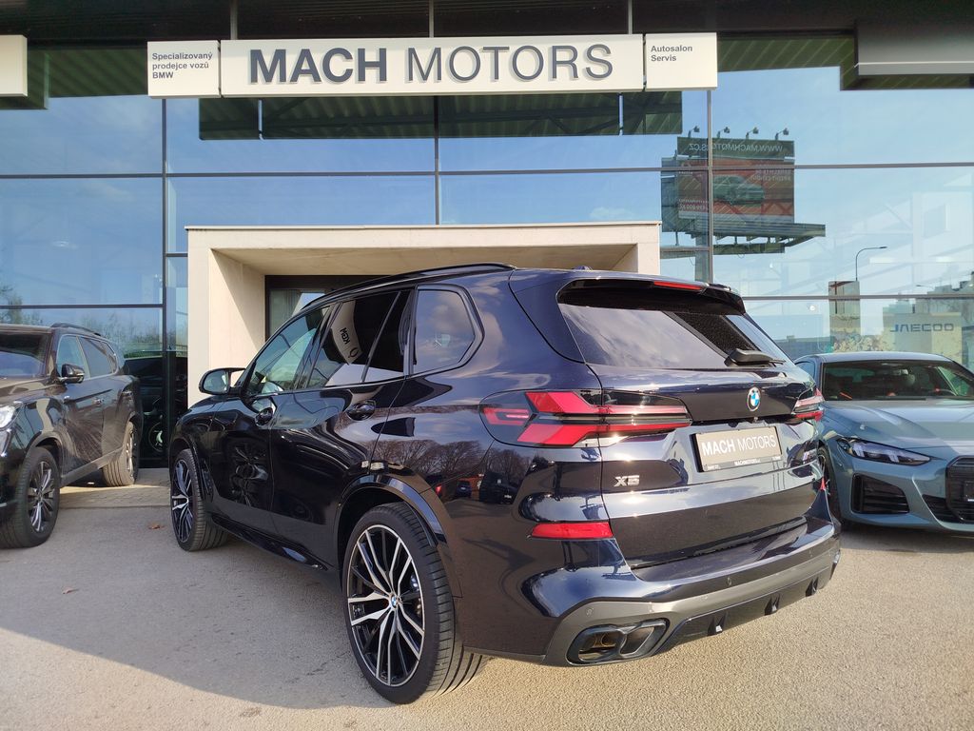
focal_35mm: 24
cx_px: 487
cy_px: 366
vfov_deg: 56.8
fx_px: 675
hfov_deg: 71.6
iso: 50
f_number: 1.7
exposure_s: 1/395
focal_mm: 5.31
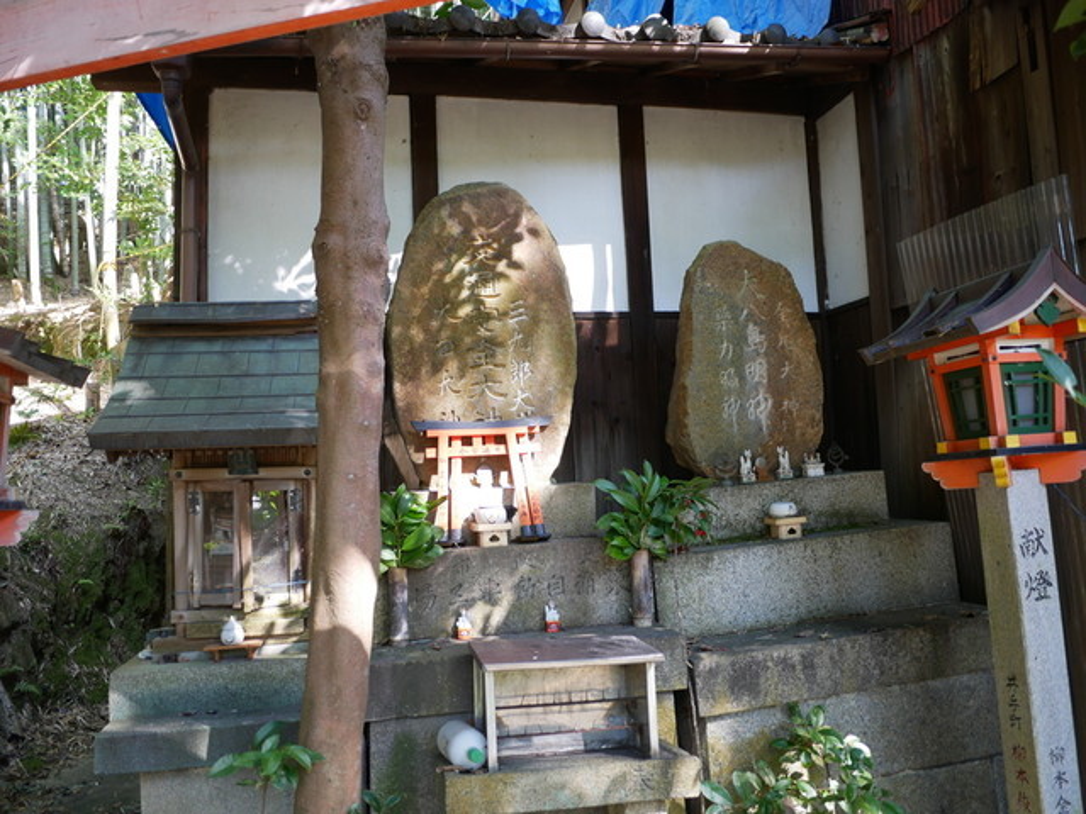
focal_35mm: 28
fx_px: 878
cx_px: 543
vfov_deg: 49.7
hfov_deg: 63.4
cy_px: 407
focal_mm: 14
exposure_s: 1/80
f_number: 2.5
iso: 200
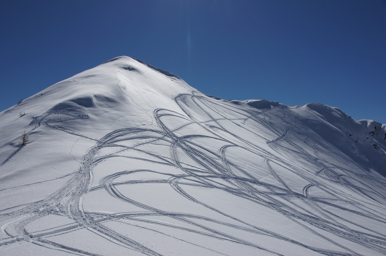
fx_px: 321
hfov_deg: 62.0
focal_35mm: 30
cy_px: 128
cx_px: 193
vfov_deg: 43.5
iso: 100
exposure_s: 1/1250
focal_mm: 20
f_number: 9
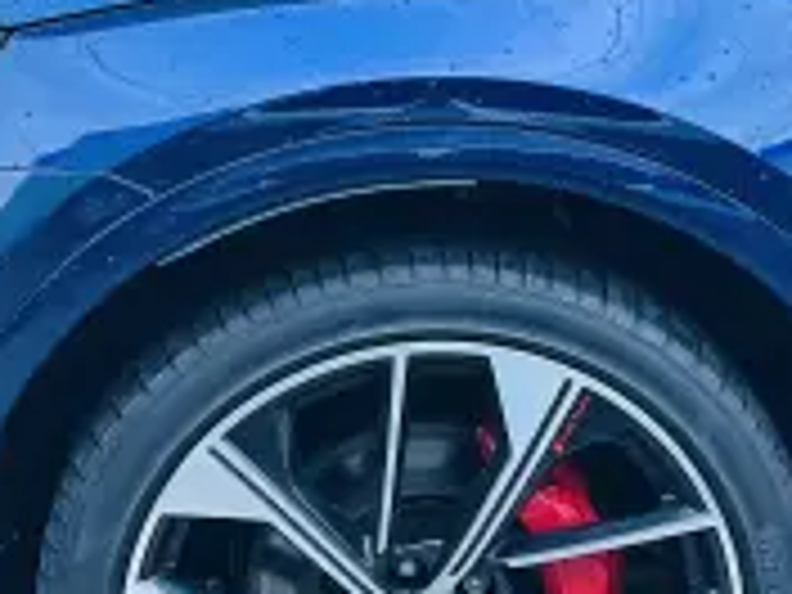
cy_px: 428
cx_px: 392
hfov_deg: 20.0
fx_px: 2242
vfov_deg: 15.0
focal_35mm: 98
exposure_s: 1/40
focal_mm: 6.86
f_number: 1.78
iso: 640
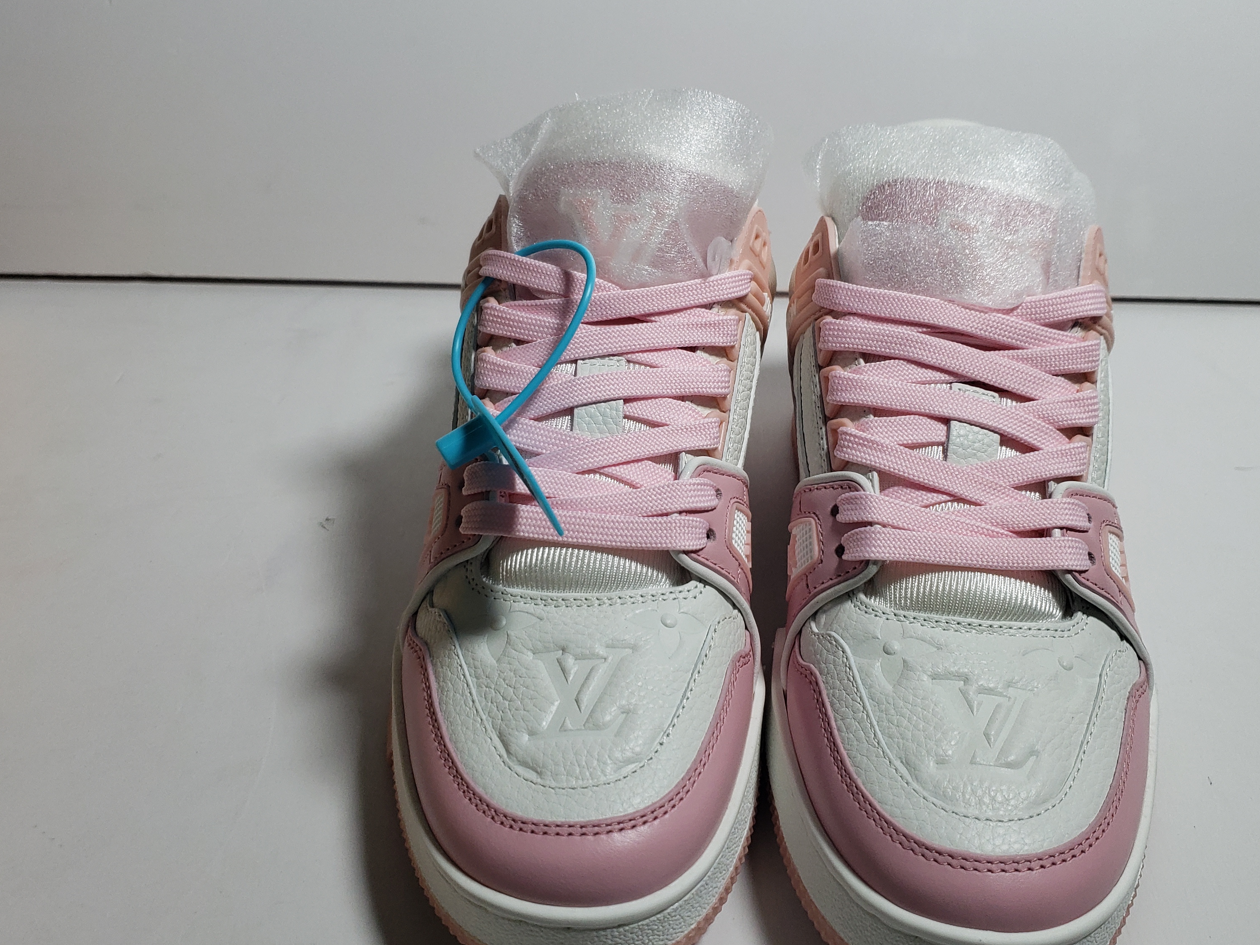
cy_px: 473
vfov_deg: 40.7
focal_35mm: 35
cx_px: 690
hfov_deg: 52.5
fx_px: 1274
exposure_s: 1/640
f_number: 1.5
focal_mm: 4.3
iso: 50
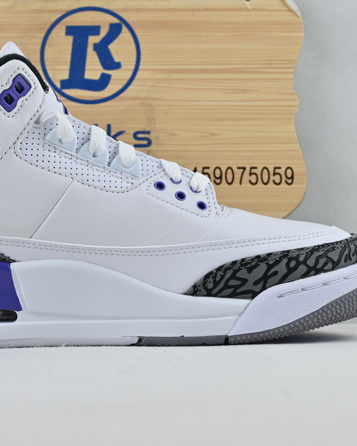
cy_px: 223
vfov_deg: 27.5
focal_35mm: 69
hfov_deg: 22.0
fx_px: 912
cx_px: 91
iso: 100
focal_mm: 32.5
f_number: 5
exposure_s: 1/80
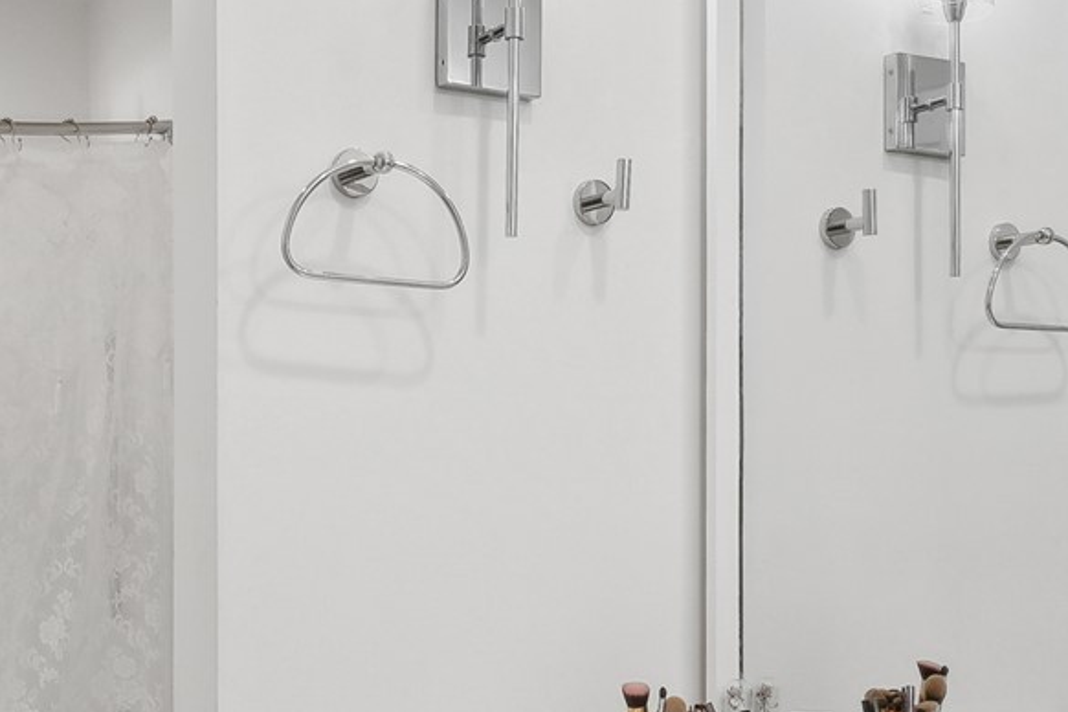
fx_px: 1454
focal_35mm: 49
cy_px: 504
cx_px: 457
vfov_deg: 27.3
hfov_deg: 40.3
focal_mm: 14
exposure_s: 1/50
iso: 640
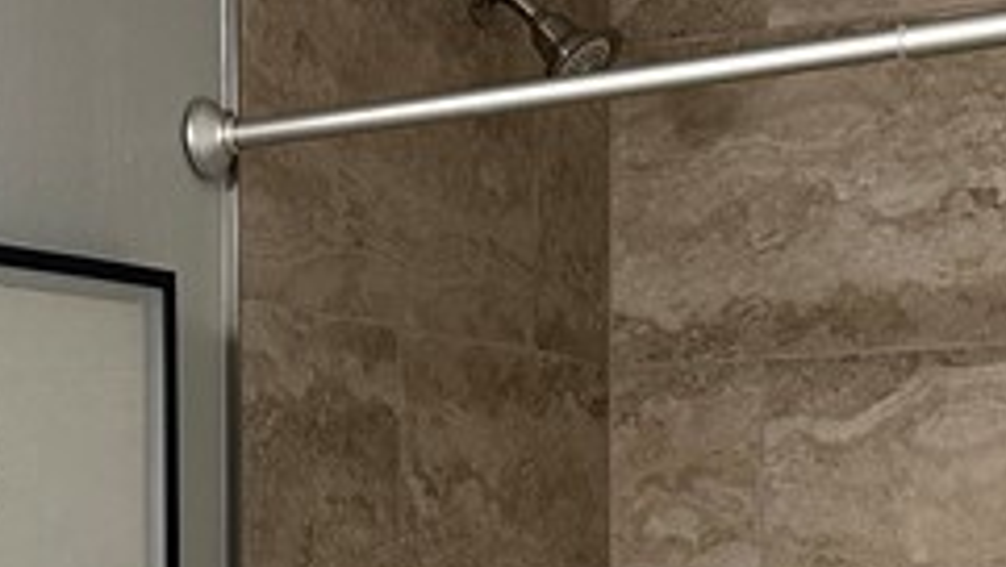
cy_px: 830
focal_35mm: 111
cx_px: 305
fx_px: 2963
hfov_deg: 19.2
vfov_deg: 10.6
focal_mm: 6.86
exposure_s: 1/120
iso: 200
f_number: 1.78
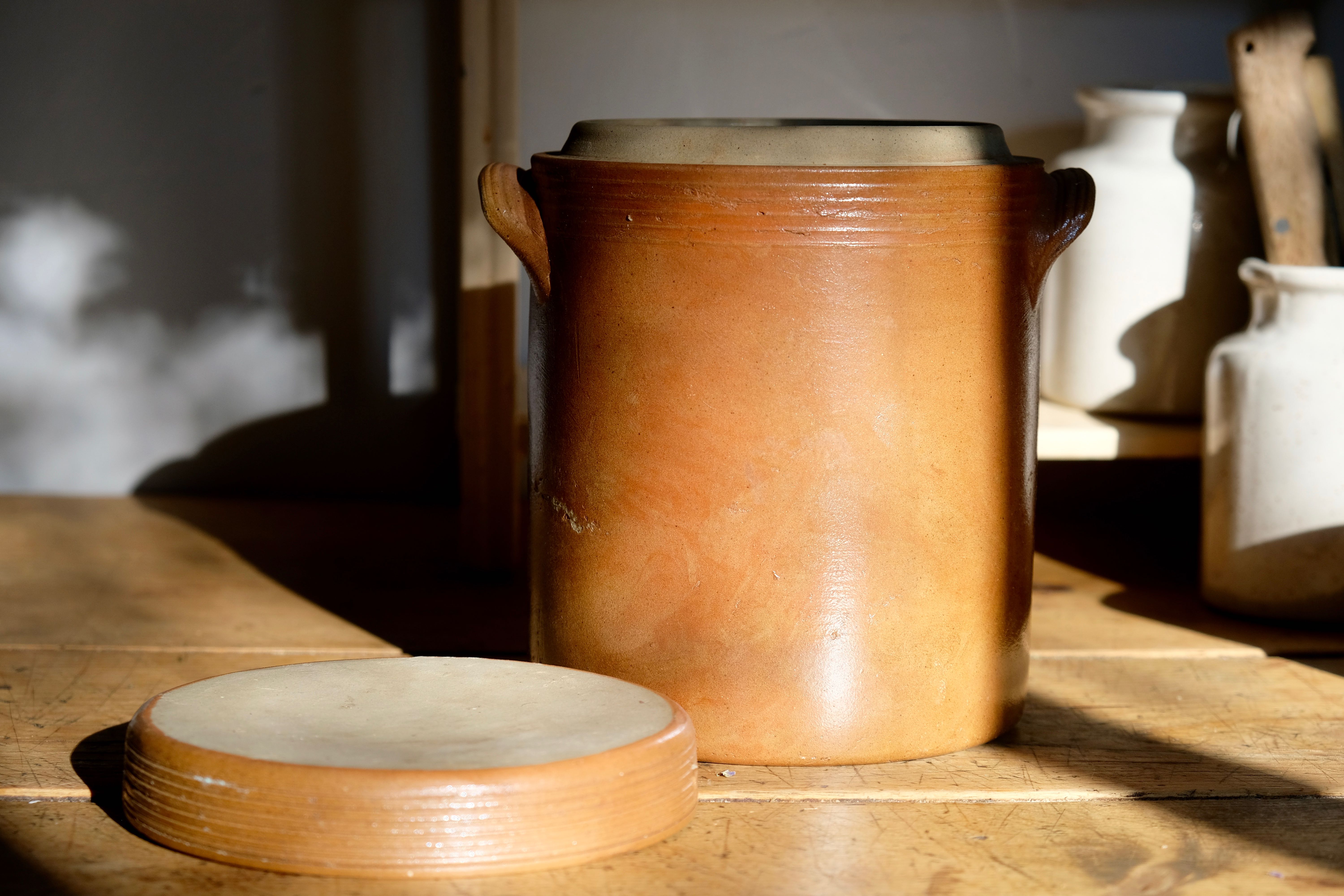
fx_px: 2949
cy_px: 448
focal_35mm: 79
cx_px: 672
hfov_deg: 25.7
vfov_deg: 17.3
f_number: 5
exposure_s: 1/400
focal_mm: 52.7
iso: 400
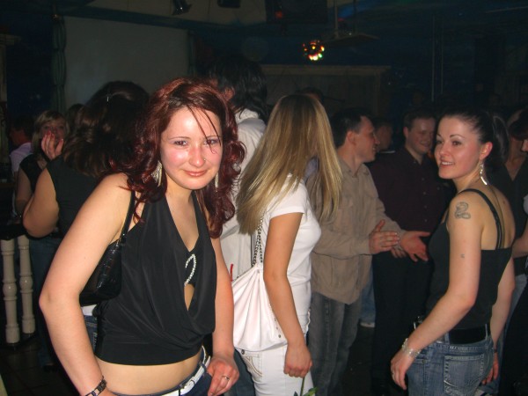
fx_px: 580
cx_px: 264
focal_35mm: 38
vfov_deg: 37.7
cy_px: 198
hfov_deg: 49.0
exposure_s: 1/60
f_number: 2.8
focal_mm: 7.9
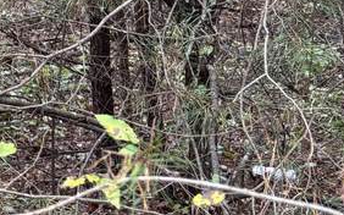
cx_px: -381
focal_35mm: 125
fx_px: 1171
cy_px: -173
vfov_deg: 9.9
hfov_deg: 13.7
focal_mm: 5.96
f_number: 1.6
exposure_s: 1/115
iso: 125
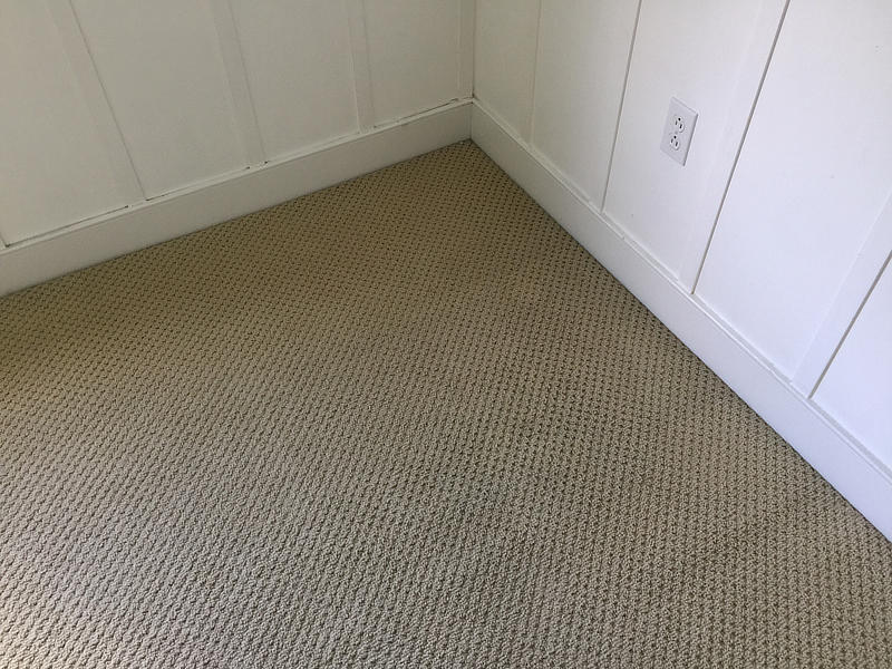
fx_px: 747
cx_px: 446
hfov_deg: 61.7
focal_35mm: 29
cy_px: 334
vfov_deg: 48.2
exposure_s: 1/15
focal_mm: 4.2
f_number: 2.2
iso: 40
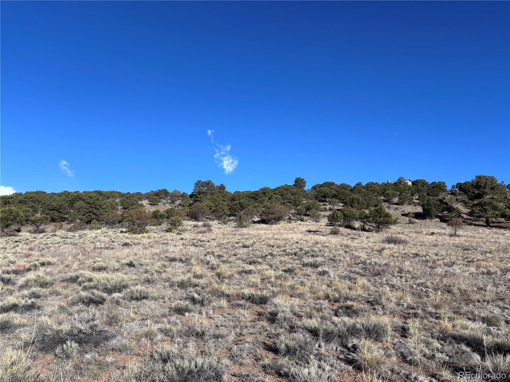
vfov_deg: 53.1
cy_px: 191
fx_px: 383
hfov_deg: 67.3
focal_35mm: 26
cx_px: 255
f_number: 1.6
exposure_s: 1/3021
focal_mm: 5.96
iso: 50
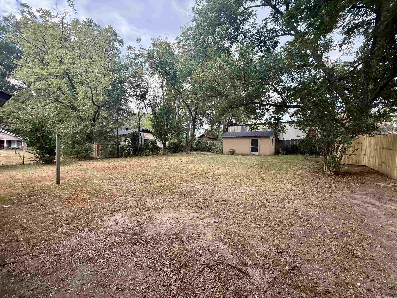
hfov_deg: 102.1
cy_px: 149
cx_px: 198
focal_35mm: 14
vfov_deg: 85.7
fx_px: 161
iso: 64
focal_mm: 2.22
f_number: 2.2
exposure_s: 1/145
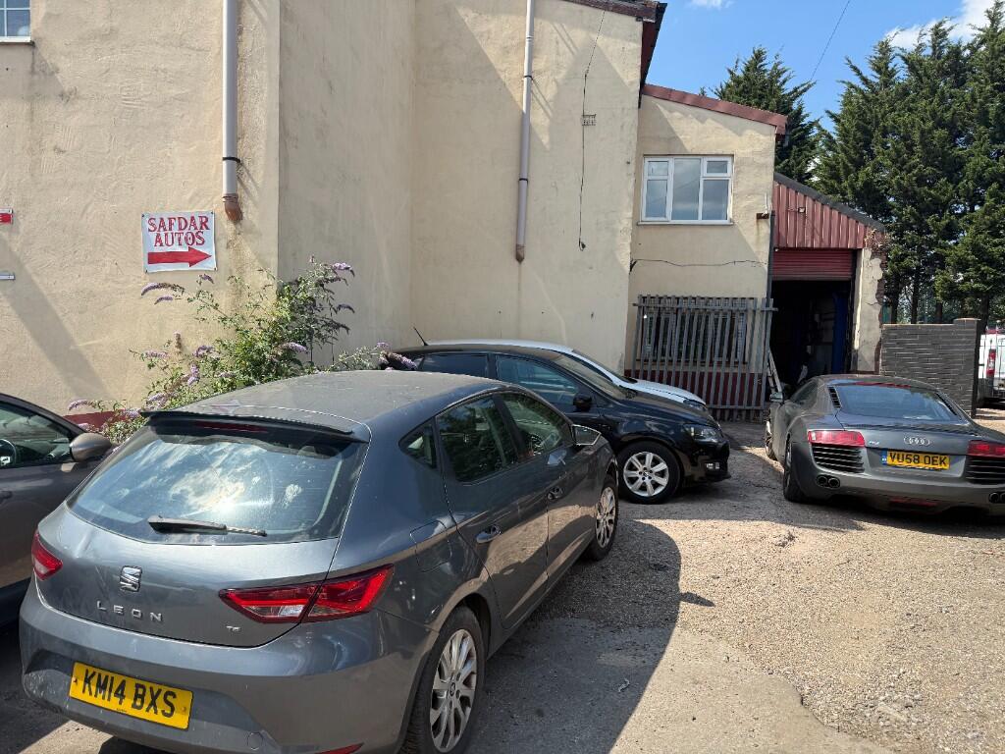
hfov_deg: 71.6
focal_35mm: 24
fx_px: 697
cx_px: 502
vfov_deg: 56.8
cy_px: 377
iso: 100
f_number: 1.78
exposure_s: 1/3145
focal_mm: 6.76
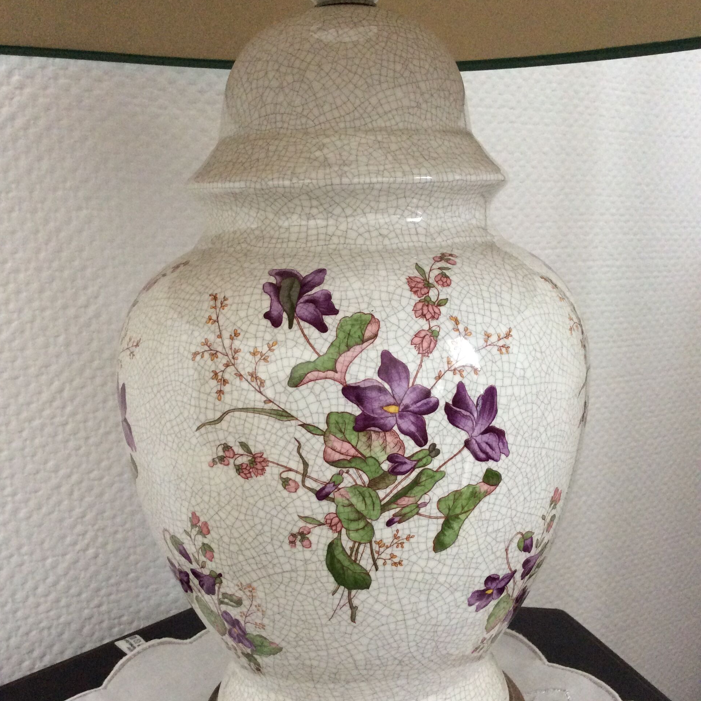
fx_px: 871
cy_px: 393
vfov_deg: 43.8
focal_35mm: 38
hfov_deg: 43.9
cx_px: 349
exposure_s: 1/25
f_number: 2.4
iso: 200
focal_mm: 3.3
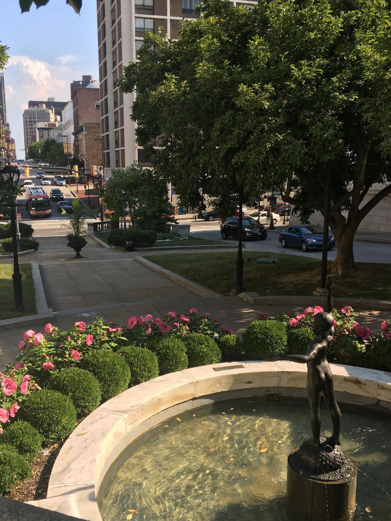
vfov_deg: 53.9
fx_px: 512
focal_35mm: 34
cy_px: 270
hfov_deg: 41.8
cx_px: 177
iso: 25
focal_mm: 4.15
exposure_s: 1/705
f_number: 2.2
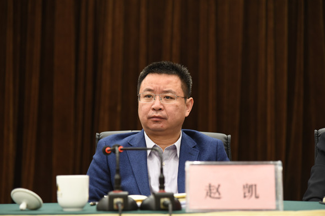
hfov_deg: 16.7
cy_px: 108
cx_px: 160
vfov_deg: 11.1
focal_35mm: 123
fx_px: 1110
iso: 1250
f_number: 4
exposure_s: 1/40
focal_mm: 120
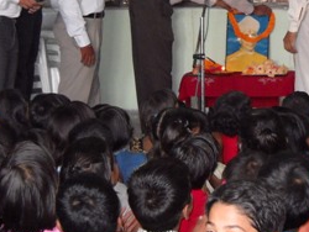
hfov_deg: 17.0
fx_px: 1028
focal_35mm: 115
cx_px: 237
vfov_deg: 12.8
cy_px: 31
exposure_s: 1/30
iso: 400
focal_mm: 7.88
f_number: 3.3
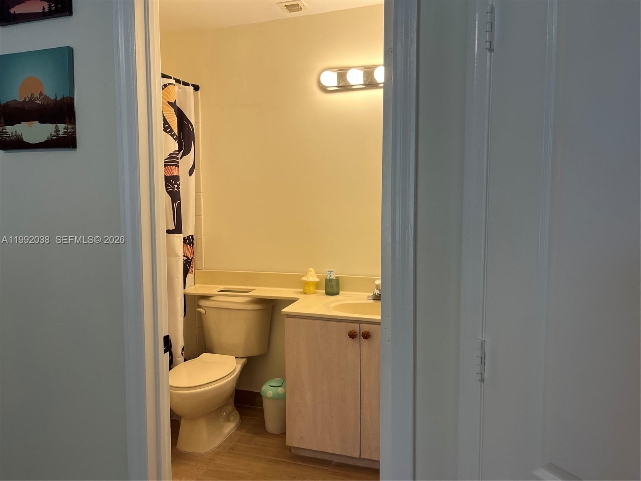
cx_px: 320
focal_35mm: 26
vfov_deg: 53.1
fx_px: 481
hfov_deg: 67.3
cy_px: 240
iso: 100
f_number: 1.6
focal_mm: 5.1
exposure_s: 1/120
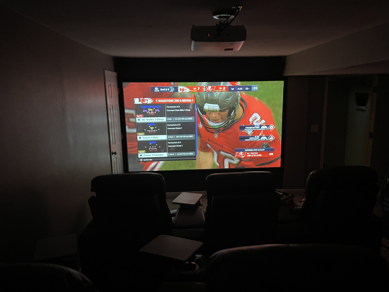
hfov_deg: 61.6
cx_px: 209
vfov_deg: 48.2
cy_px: 159
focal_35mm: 29
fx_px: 326
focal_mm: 4.2
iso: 640
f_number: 1.6
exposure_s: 1/30
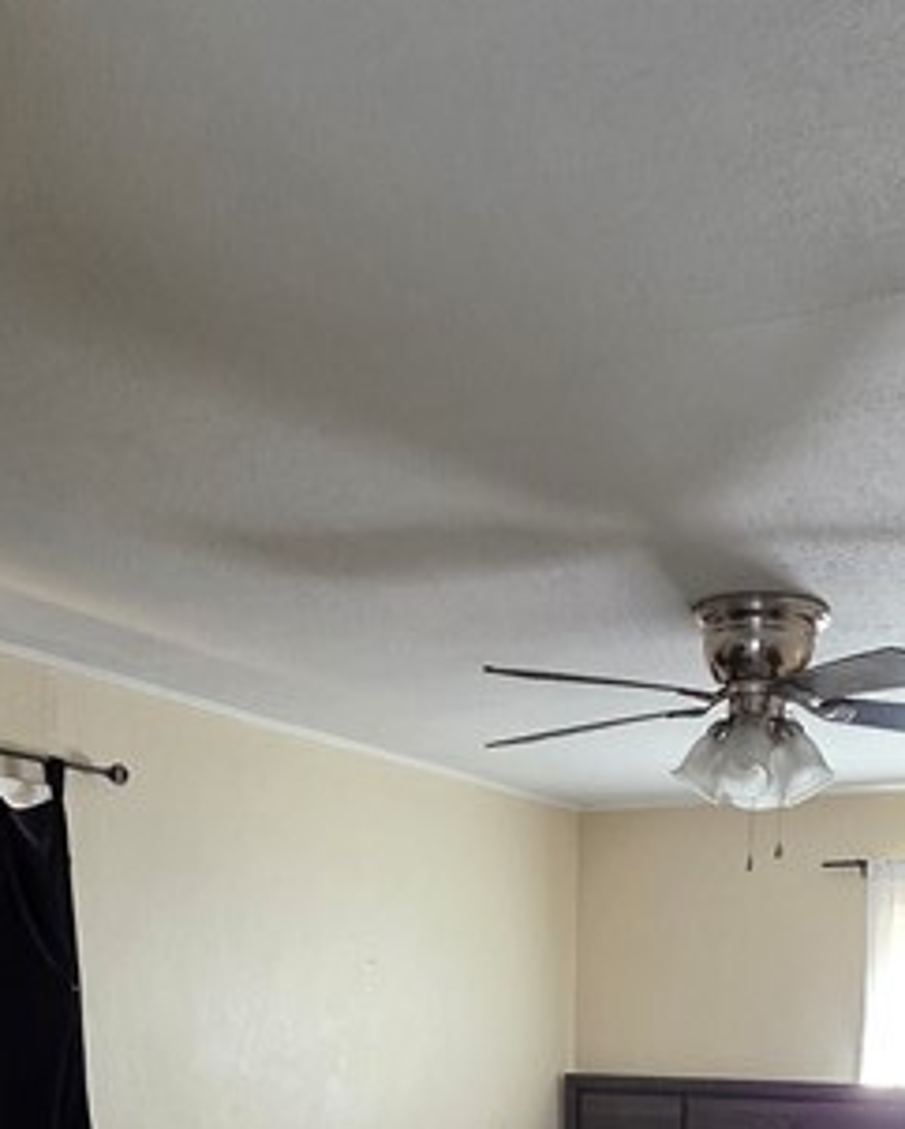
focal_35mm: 43
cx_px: 625
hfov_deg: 34.5
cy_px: 1469
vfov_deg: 32.3
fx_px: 1438
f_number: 1.9
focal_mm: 2.2
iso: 320
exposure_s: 1/60
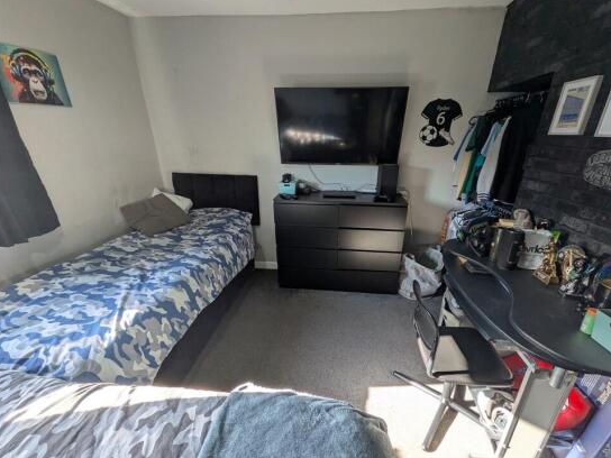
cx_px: 320
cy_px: 237
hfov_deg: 98.1
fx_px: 265
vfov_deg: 81.7
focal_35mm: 15
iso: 63
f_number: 2.2
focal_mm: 1.85
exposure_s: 1/97.8
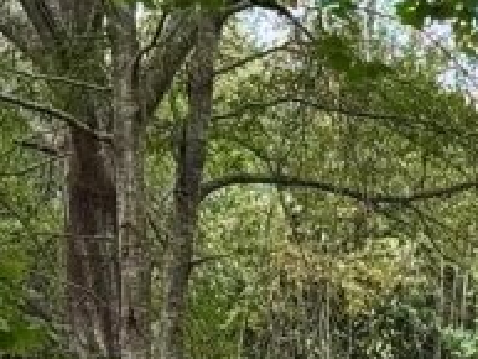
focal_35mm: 298
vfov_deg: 4.9
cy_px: 708
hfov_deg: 6.2
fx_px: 4118
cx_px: 1303
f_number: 1.78
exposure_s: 1/345
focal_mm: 6.76
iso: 64
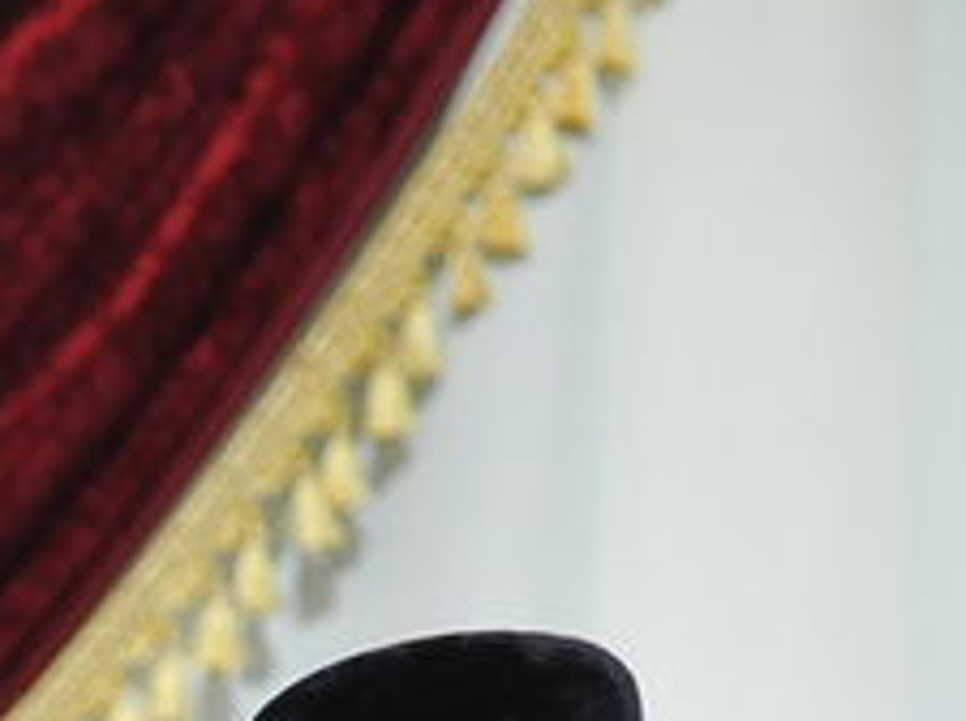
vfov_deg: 2.3
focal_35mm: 629
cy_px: 1702
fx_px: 17525
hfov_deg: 3.1
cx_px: -786
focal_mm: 105
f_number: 2.8
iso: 800
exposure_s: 1/125
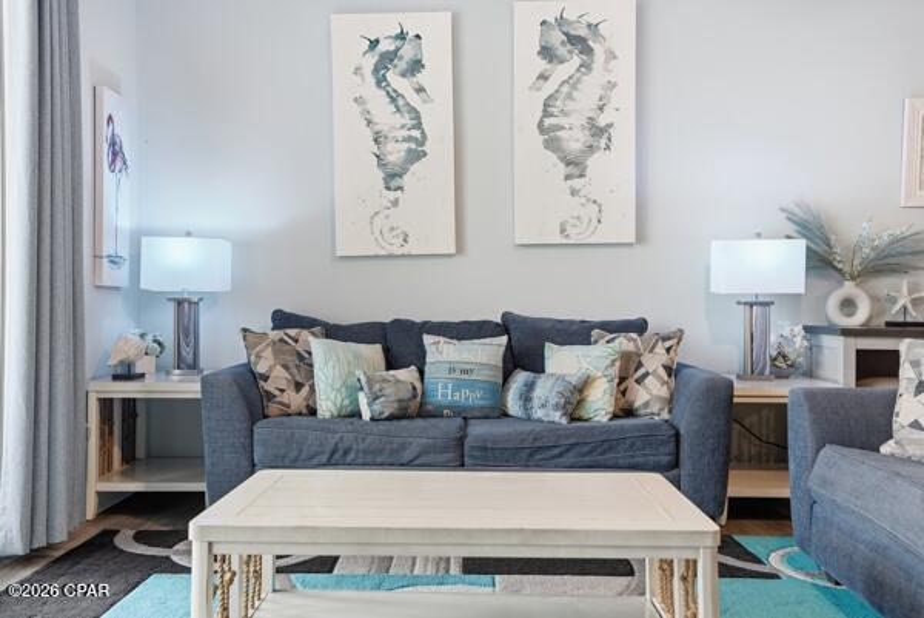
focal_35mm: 35
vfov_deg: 37.9
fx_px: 899
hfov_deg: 54.4
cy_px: 309
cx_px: 462
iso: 320
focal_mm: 35
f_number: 5.6
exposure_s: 1/80
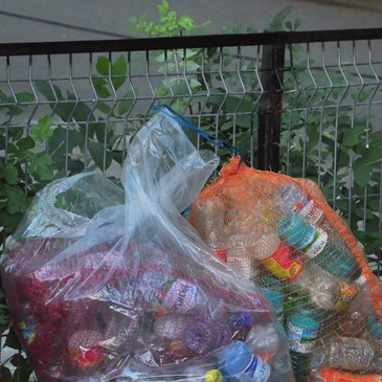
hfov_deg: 6.8
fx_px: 3209
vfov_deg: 6.8
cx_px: 280
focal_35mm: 257
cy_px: 232
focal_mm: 92
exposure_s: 1/1250
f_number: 5.6
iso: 1250
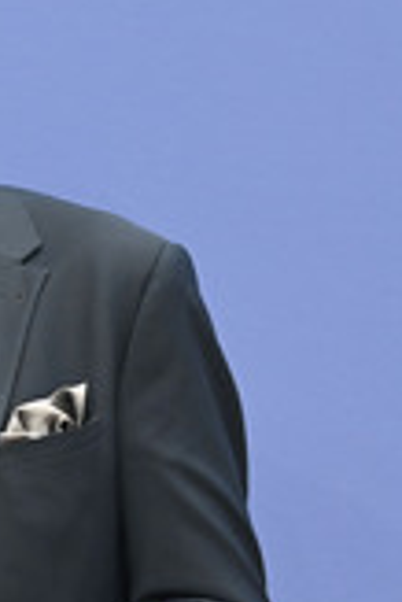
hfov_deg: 8.6
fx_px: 2540
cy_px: 325
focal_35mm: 152
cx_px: -415
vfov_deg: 13.5
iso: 5000
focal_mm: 55
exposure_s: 1/400
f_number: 4.5
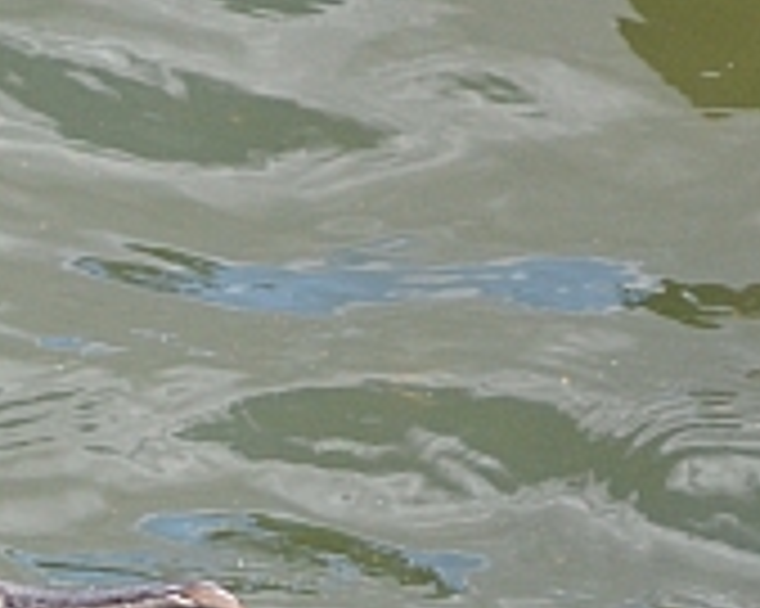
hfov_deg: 4.1
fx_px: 10517
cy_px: 1225
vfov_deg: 3.3
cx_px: -346
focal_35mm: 468
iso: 800
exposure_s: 1/800
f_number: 5.6
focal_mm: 55
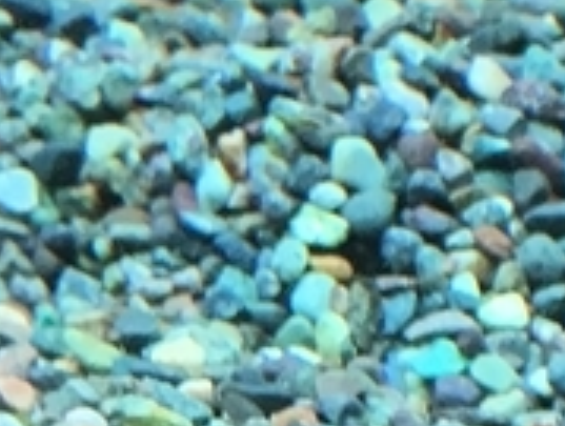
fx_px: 3173
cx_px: 1521
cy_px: 369
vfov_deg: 7.7
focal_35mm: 194
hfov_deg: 8.8
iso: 32
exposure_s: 1/40
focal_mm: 4.15
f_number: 2.2
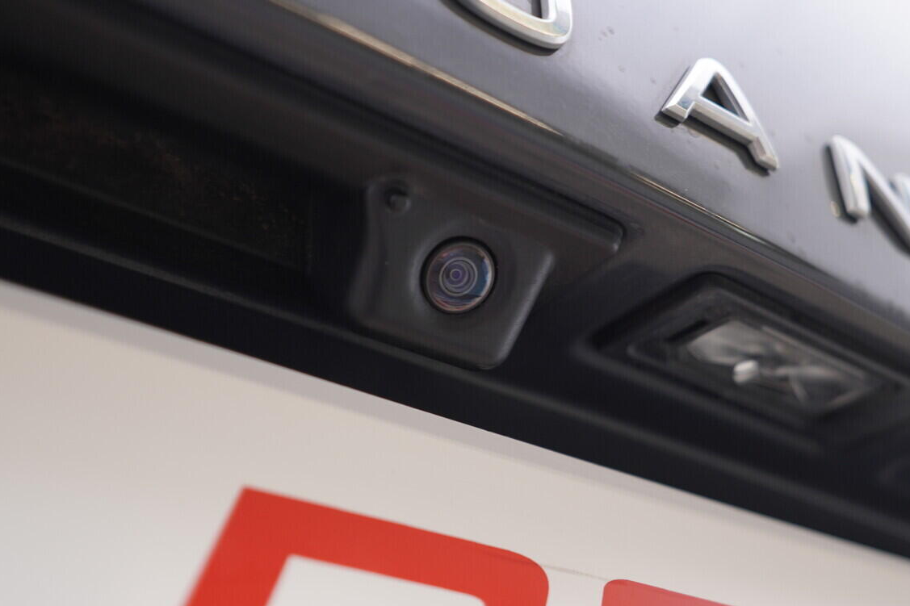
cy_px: 303
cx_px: 527
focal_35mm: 46
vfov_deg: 29.2
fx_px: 1163
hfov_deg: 42.6
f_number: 2.8
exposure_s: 1/40
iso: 125
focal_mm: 24
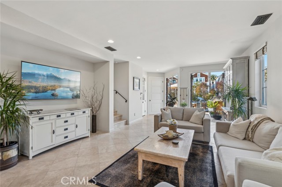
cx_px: 141
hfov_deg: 96.8
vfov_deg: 73.7
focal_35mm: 16
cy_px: 94
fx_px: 125
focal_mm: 16
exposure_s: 1/13
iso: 200
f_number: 9
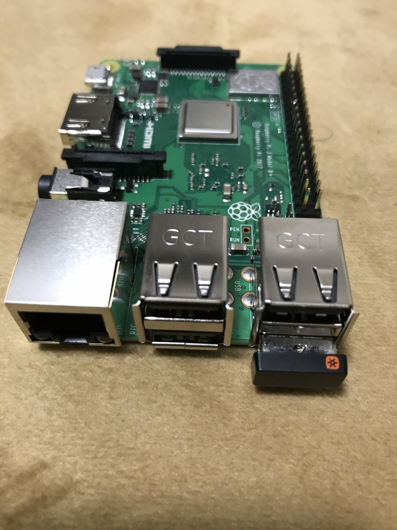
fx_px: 428
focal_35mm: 28
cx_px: 198
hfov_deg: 49.7
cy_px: 265
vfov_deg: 63.4
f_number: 1.8
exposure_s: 1/17
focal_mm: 3.99
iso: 50
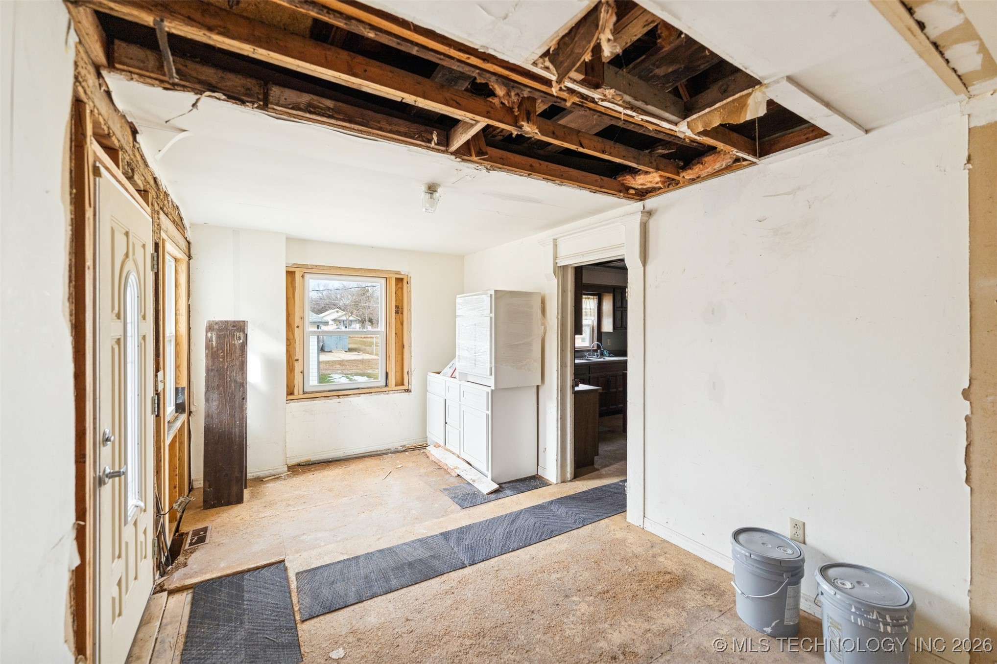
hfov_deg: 101.9
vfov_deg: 78.8
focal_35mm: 15
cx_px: 498
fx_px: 404
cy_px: 332
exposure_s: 1/320
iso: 400
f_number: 2.8
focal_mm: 14.6
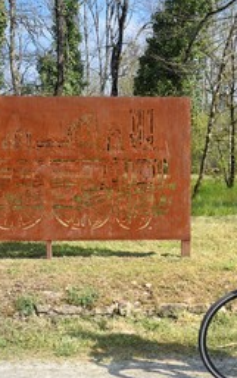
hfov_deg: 21.4
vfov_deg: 34.0
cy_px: 197
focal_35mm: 60
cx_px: 184
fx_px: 619
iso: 800
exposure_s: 1/1000
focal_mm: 36
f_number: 9
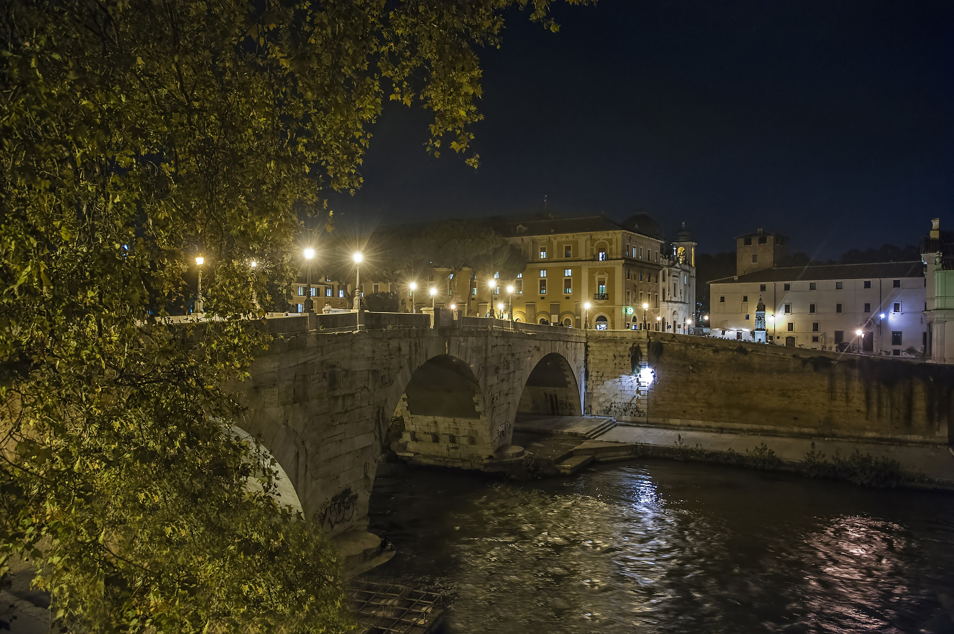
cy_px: 317
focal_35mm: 24
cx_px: 477
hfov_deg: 73.8
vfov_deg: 53.1
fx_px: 635
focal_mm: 24
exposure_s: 1/6
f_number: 5
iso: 2500
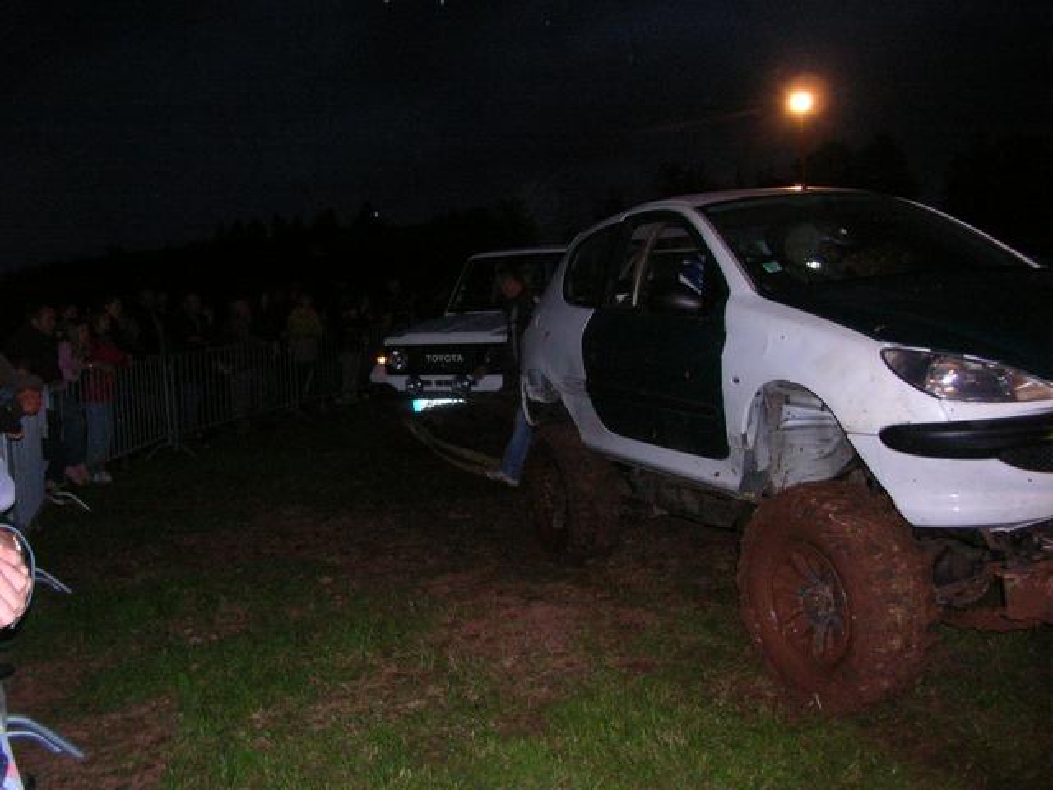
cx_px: 526
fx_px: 1065
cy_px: 395
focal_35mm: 35
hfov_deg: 52.6
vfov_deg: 40.7
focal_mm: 5.8
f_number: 2.8
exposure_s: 1/60.1
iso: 200
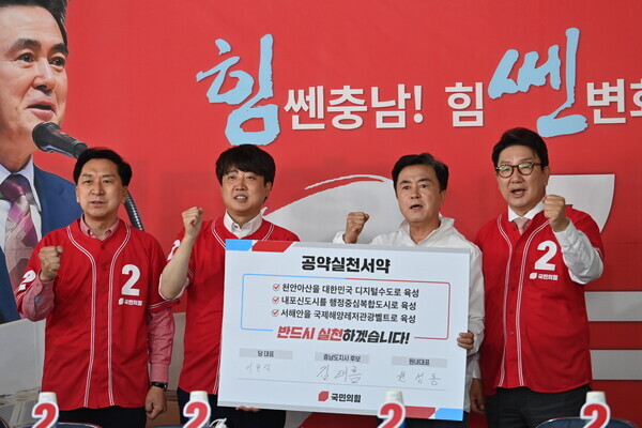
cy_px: 214
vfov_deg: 11.2
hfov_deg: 16.8
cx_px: 321
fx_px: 2175
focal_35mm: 122
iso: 800
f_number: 2.8
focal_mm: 122
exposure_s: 1/100
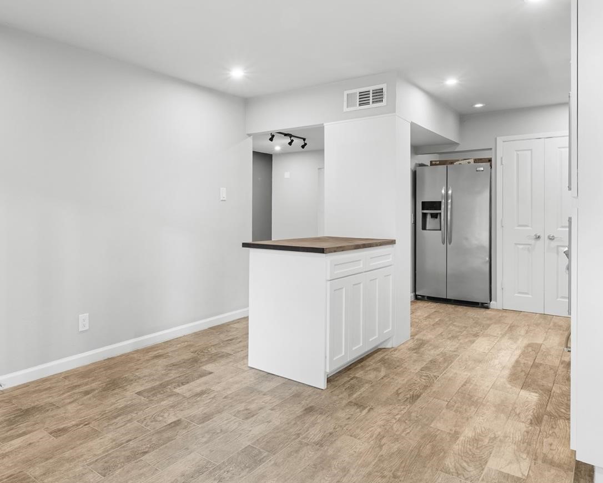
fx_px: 411
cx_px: 231
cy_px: 206
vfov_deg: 60.6
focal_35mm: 23
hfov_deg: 71.5
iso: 250
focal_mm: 13
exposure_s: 5
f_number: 9
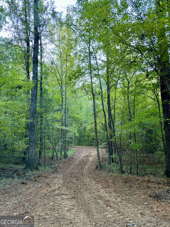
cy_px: 114
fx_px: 170
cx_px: 85
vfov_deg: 67.3
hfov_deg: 53.1
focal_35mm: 26
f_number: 1.6
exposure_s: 1/60
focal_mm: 5.96
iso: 200
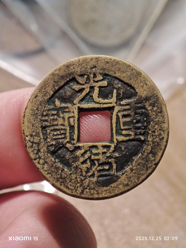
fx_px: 860
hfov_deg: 12.3
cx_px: 93
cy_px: 124
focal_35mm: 120
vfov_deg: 16.4
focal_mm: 9
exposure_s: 1/69.1
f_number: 2
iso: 1000
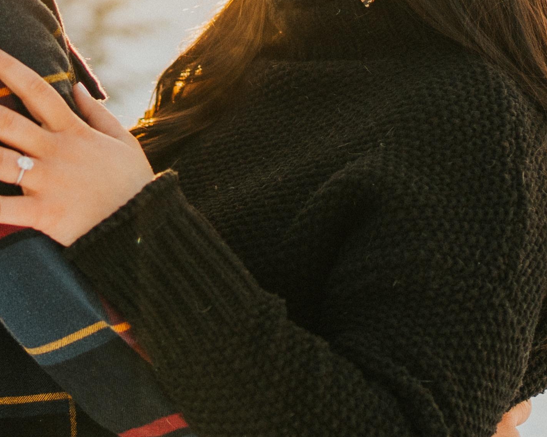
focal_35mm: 139
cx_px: 144
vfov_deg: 11.1
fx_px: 2250
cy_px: 145
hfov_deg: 13.8
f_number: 1.8
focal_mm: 35
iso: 125
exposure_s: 1/2500
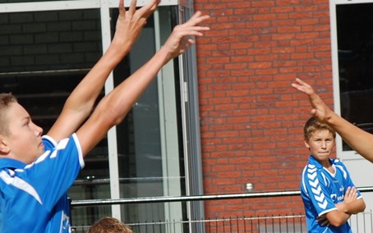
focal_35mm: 413
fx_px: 4199
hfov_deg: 5.1
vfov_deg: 3.2
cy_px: 205
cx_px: 309
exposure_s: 1/800
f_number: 7.1
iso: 200
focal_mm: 120
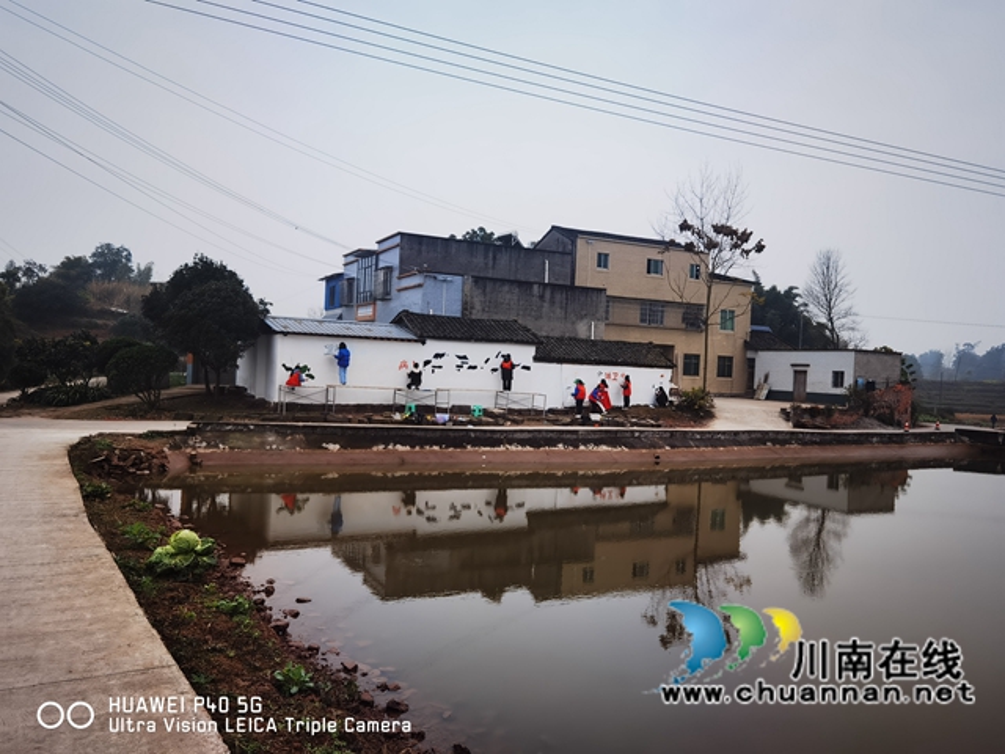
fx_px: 784
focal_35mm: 27
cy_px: 377
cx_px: 502
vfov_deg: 51.4
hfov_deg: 65.3
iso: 50
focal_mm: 6.71
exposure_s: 1/1773
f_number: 1.9
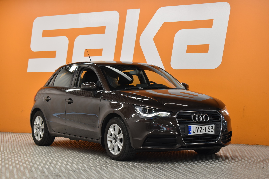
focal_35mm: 82
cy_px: 90
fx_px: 616
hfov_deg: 24.6
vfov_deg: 16.6
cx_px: 134
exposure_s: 1/13
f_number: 6.3
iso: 400
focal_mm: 55
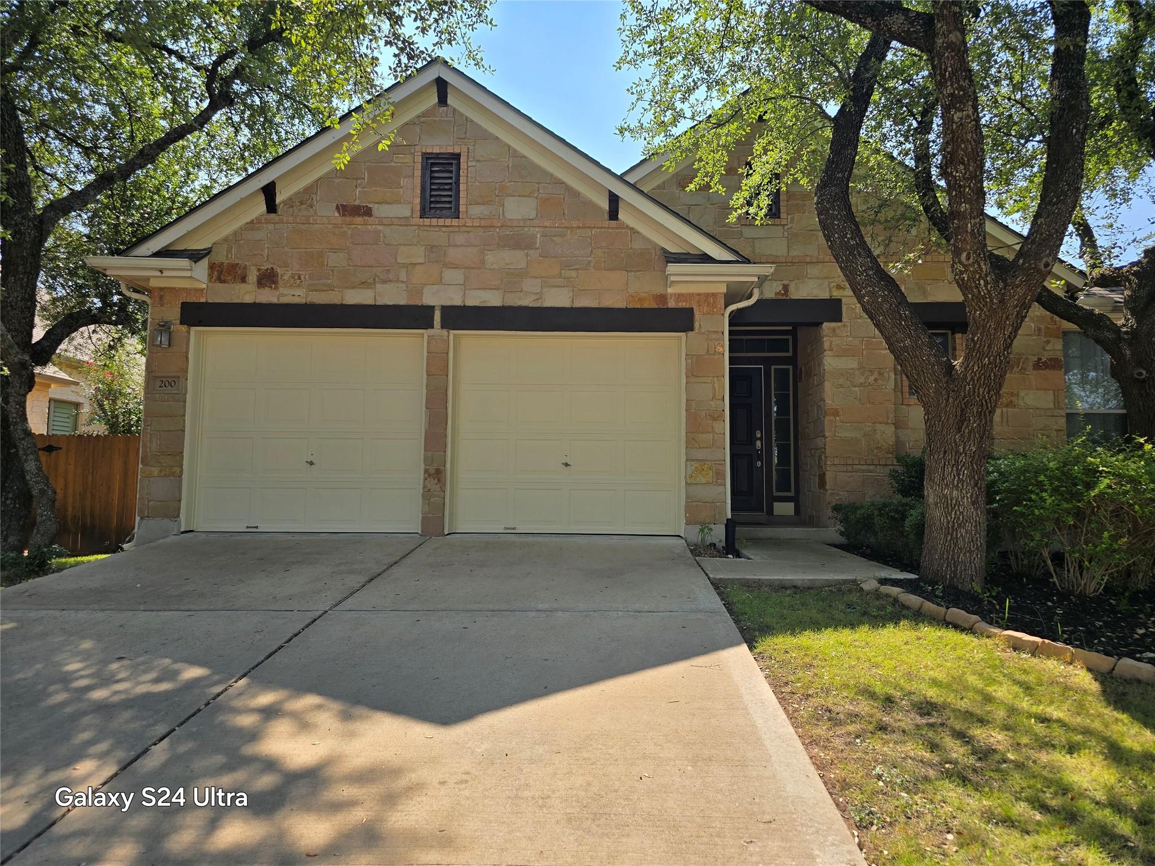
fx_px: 767
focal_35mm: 23
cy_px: 433
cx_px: 578
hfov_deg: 73.9
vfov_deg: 58.9
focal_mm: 6.3
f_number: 1.7
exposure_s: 1/640
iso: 12
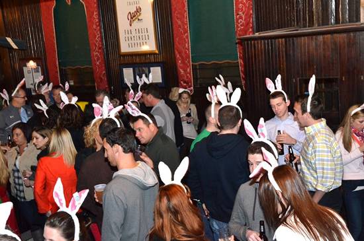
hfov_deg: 38.9
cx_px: 182
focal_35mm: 51
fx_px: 515
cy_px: 120
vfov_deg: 26.4
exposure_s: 1/60
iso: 3200
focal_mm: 34
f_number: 5.6
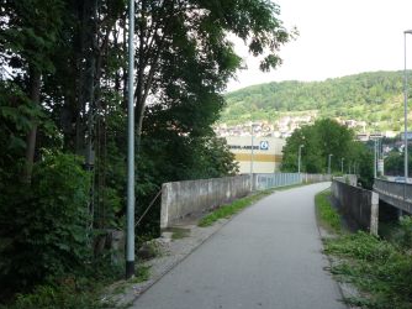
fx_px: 547
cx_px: 252
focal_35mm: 46
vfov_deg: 31.4
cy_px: 121
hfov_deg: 41.0
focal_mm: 5.2
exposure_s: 1/200
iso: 100
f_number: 4
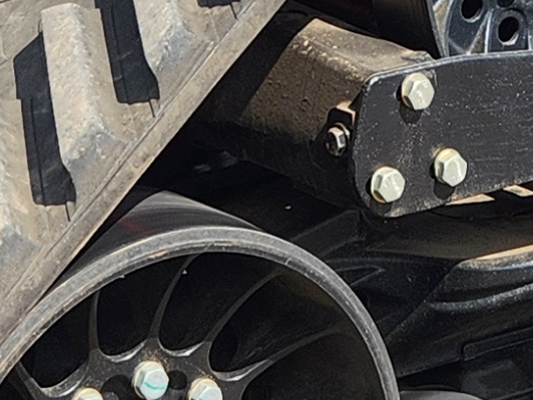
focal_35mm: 173
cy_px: -473
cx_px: 454
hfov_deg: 11.4
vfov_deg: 8.1
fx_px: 2664
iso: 20
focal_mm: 5.4
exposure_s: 1/1563
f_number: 1.8
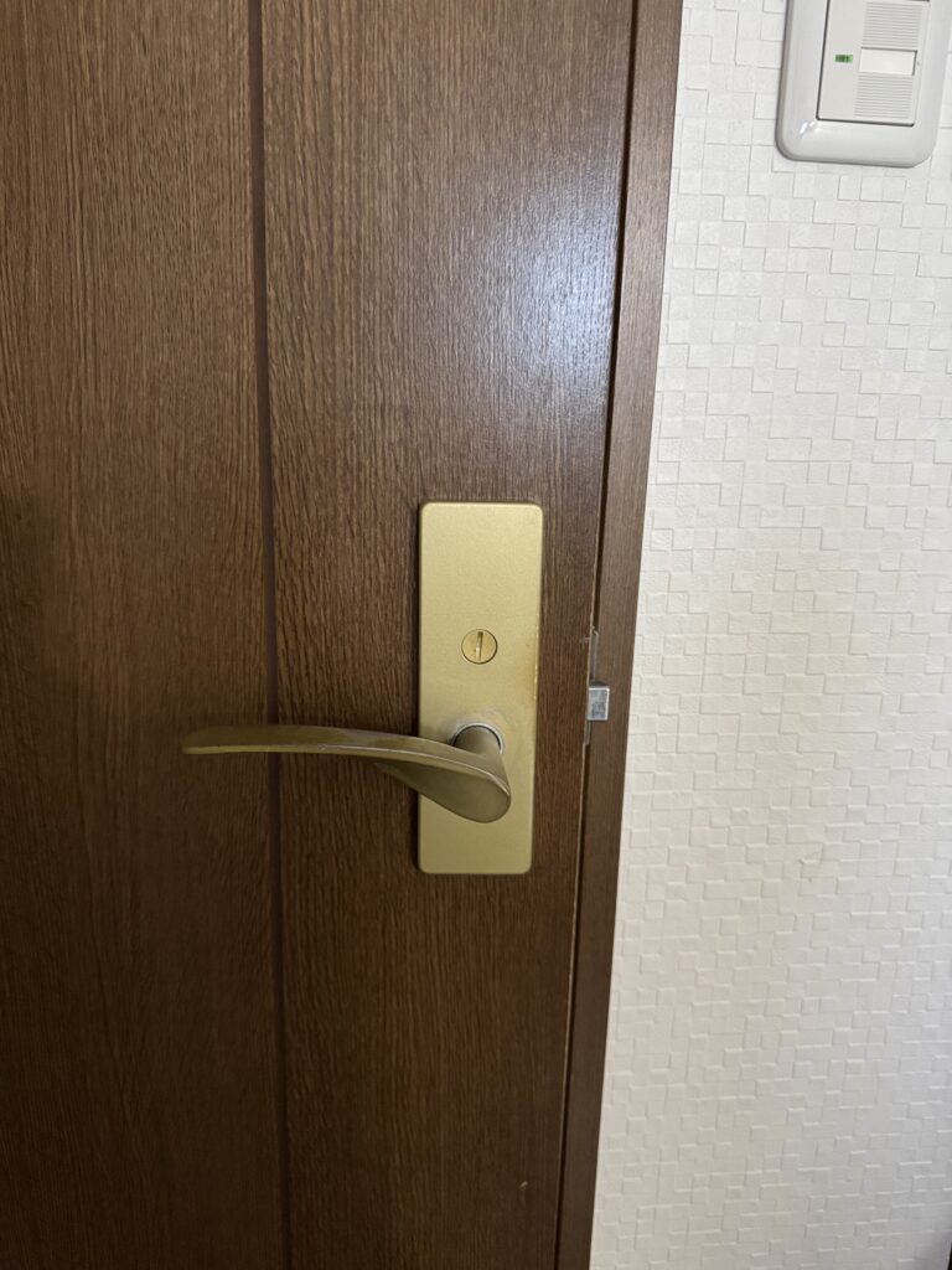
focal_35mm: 24
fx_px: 880
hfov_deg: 56.8
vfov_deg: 71.6
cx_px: 476
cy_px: 635
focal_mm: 6.76
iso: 800
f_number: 1.78
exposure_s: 1/48
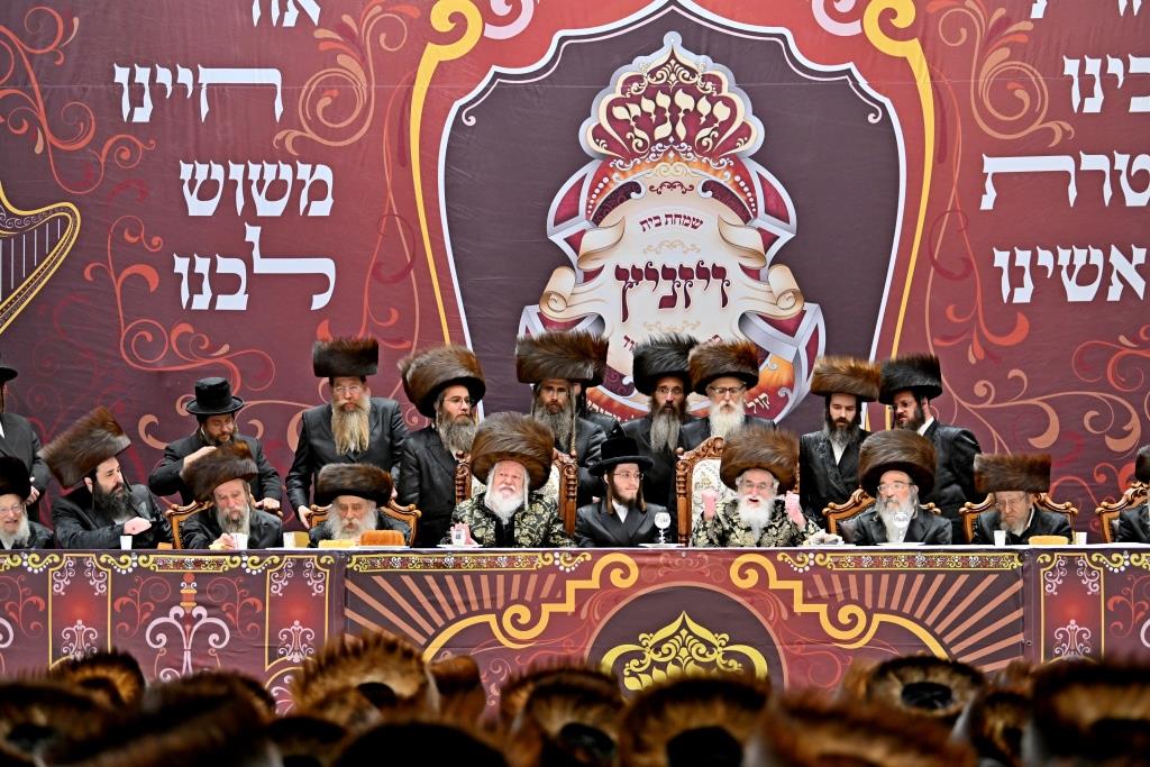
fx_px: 3259
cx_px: 575
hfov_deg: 20.0
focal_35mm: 102
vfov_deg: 13.4
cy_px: 384
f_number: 2.8
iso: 640
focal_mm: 102
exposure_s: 1/800
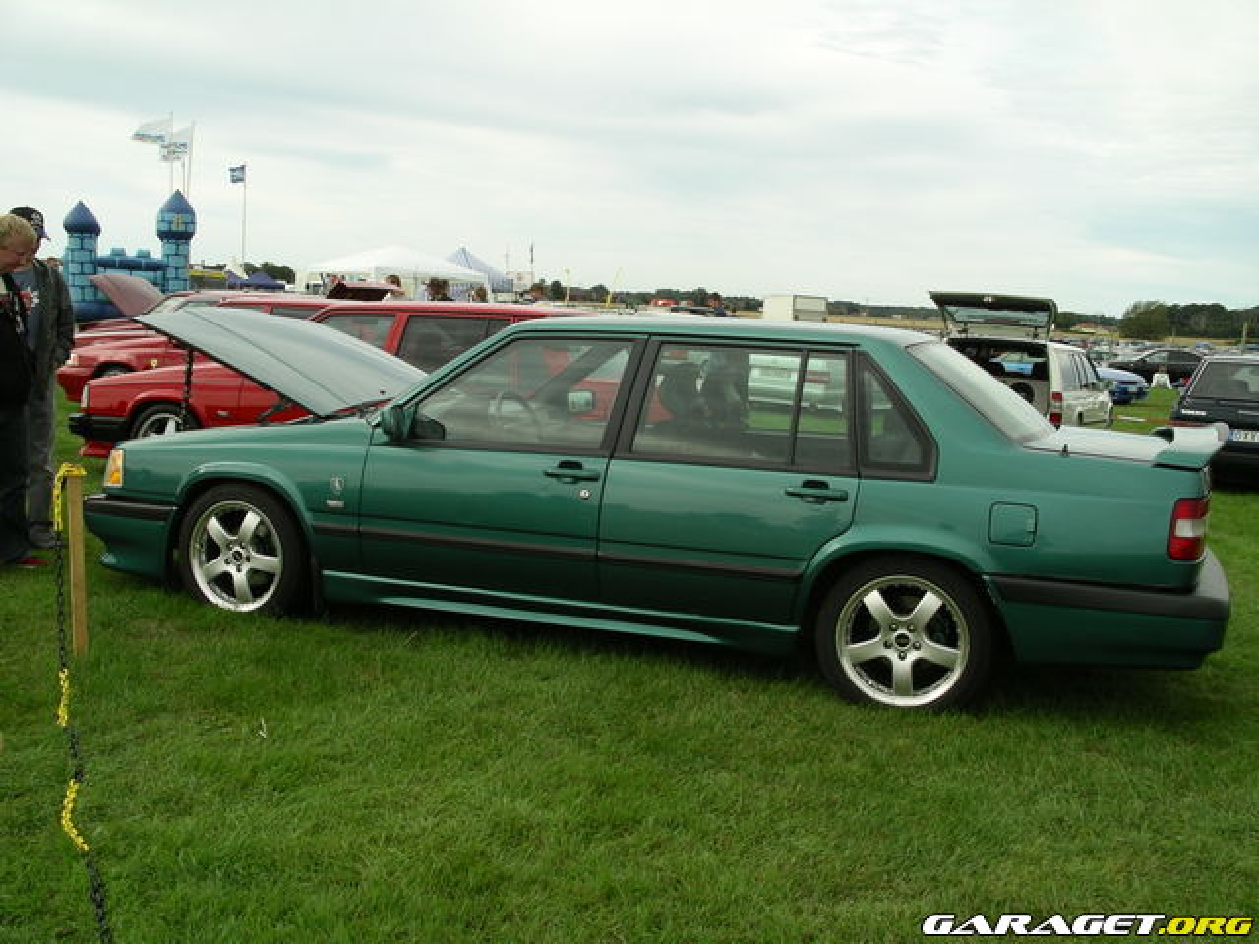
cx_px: 630
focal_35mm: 37
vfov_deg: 38.7
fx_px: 1346
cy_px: 472
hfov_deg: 50.1
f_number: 5
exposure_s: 1/250
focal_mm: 7.8
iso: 64
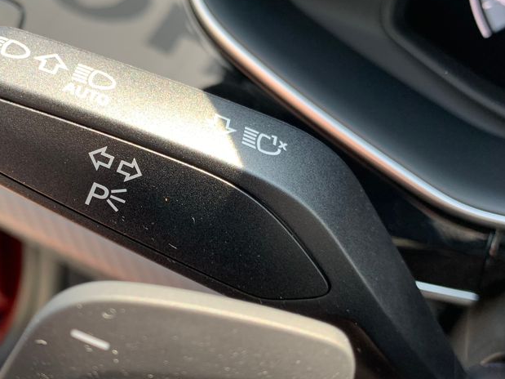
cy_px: 184
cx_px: 196
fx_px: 627
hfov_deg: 43.6
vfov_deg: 33.6
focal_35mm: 43
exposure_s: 1/121
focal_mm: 4.25
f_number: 1.8
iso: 50
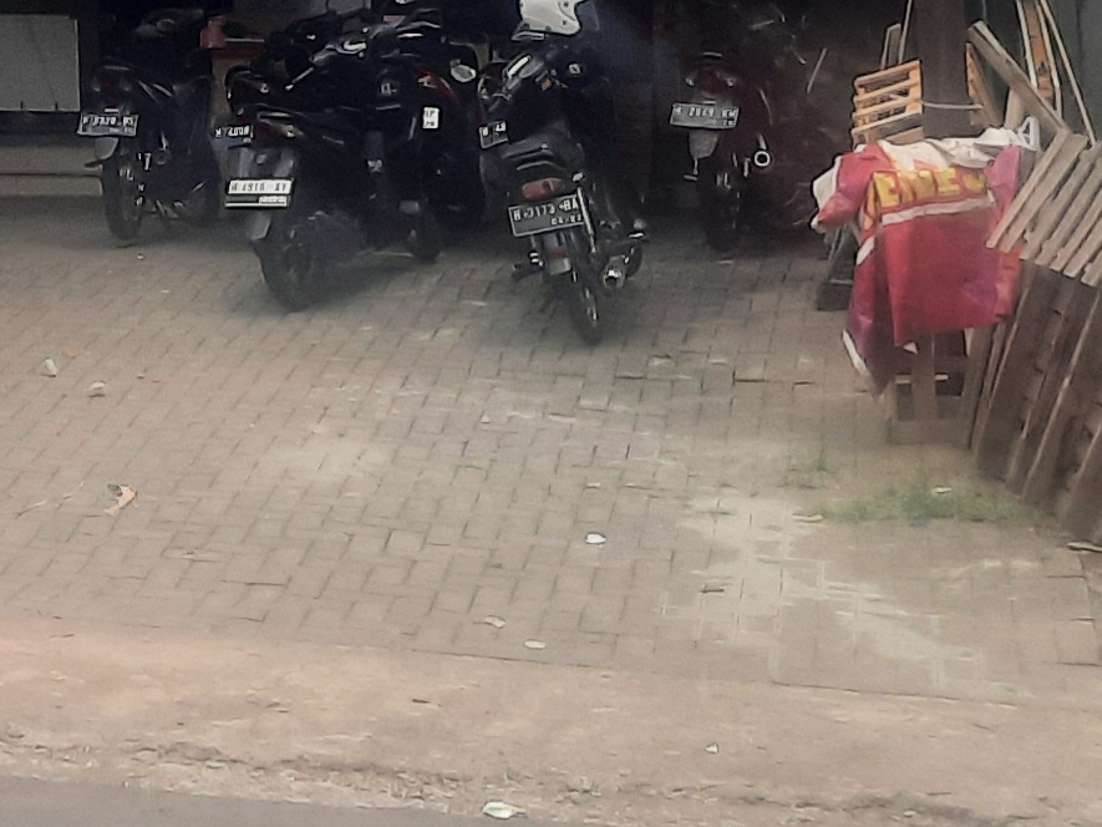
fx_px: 3598
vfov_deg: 12.5
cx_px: -357
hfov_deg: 16.4
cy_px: -381
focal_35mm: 113
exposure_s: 1/1109
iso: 32
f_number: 2
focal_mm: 4.6
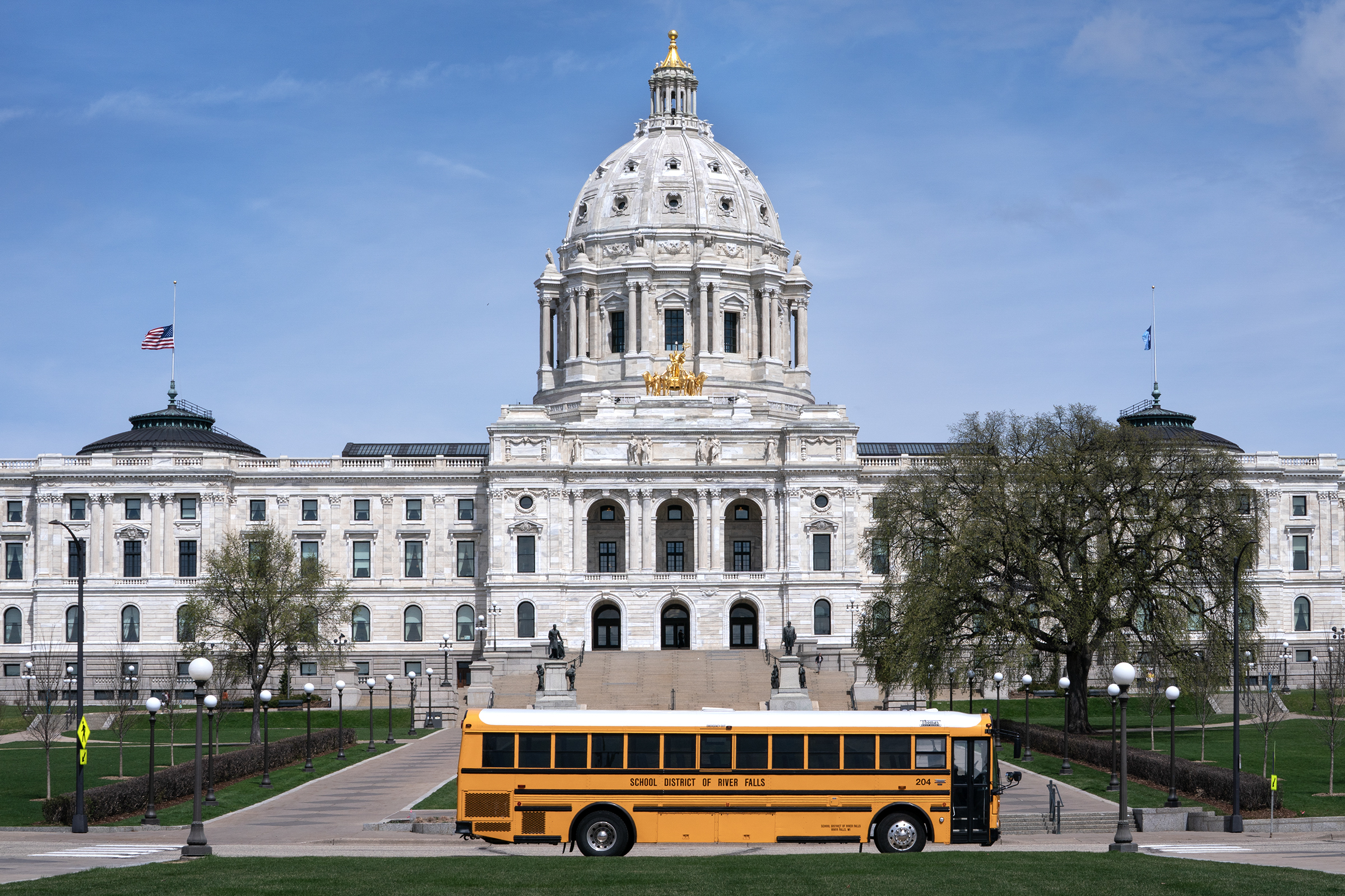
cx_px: 672
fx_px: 2615
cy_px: 448
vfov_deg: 19.5
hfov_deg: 28.8
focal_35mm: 70
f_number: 22
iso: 250
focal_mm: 70
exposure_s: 1/250
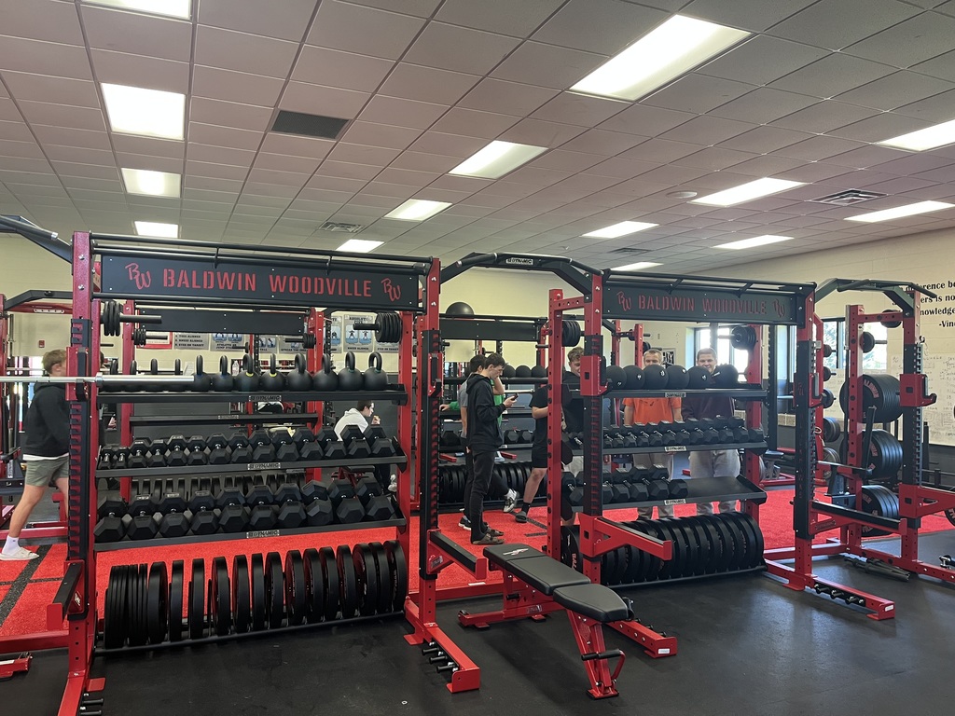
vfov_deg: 53.1
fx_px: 717
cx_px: 478
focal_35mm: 26
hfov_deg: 67.3
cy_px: 358
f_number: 1.6
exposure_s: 1/60
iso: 200
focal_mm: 5.1
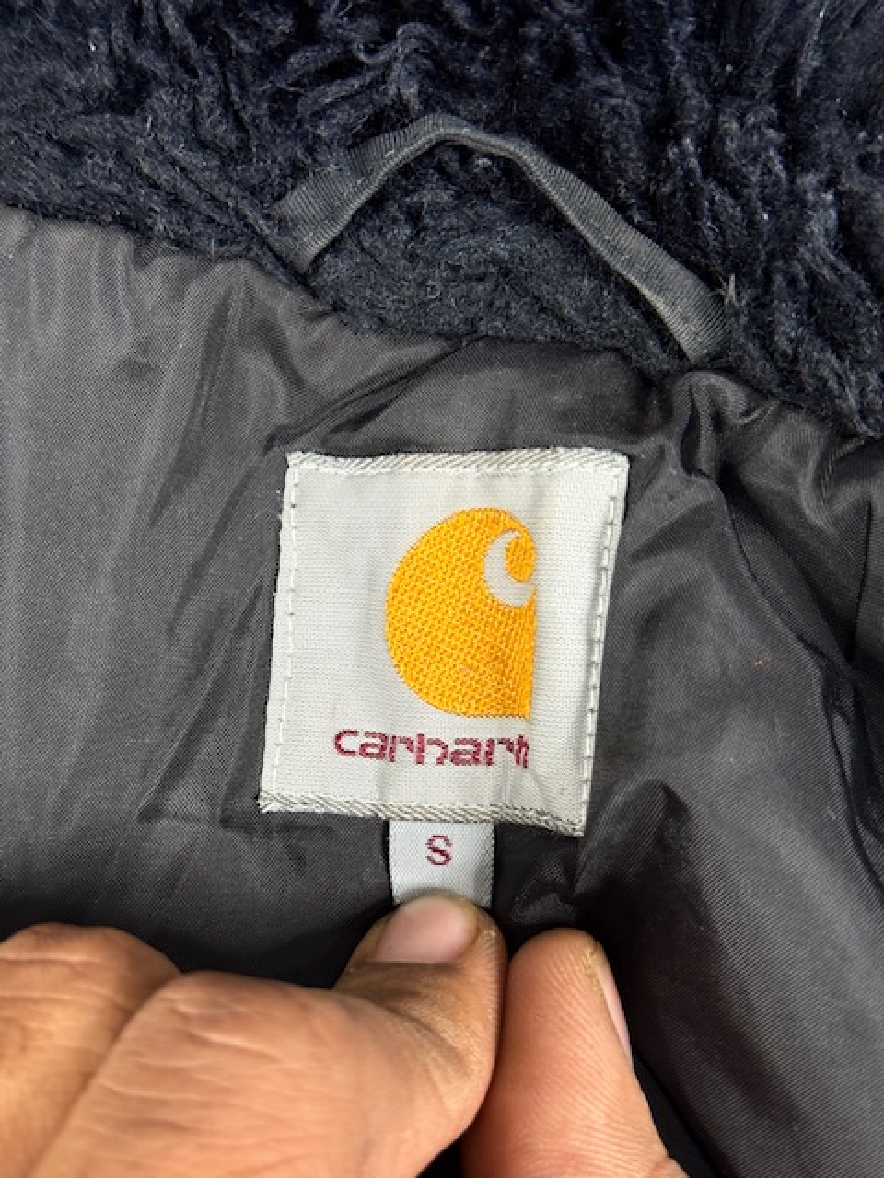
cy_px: 589
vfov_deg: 39.7
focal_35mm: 48
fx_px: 1634
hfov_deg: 30.3
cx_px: 442
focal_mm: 6.76
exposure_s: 1/50
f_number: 1.78
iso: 200
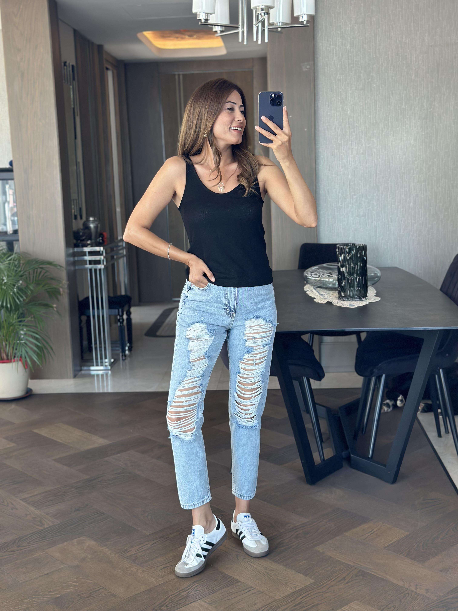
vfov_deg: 39.7
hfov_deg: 30.3
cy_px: 306
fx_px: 847
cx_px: 229
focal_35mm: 48
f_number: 1.78
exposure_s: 1/77
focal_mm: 6.86
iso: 125
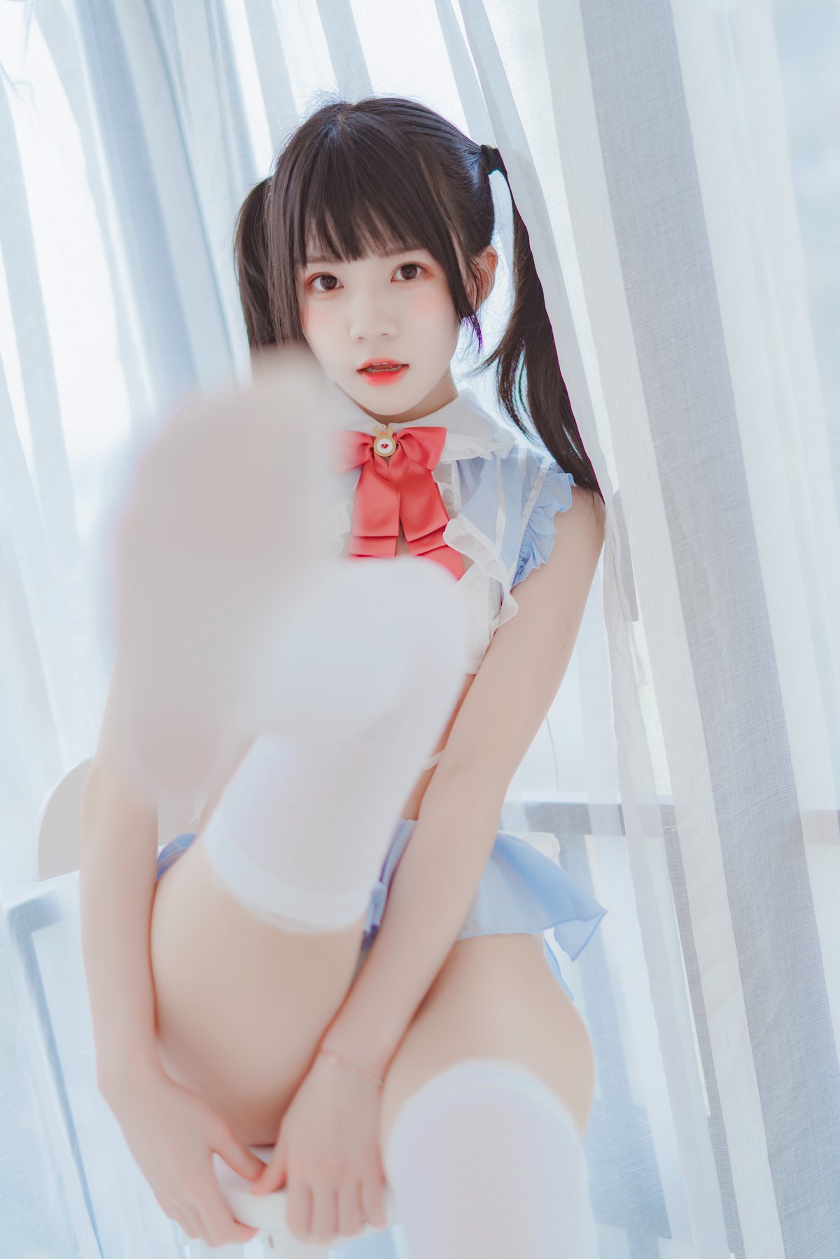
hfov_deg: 27.0
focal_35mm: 50
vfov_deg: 39.6
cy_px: 630
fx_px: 1749
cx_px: 420
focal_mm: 50
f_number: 1.4
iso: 100
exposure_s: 1/250
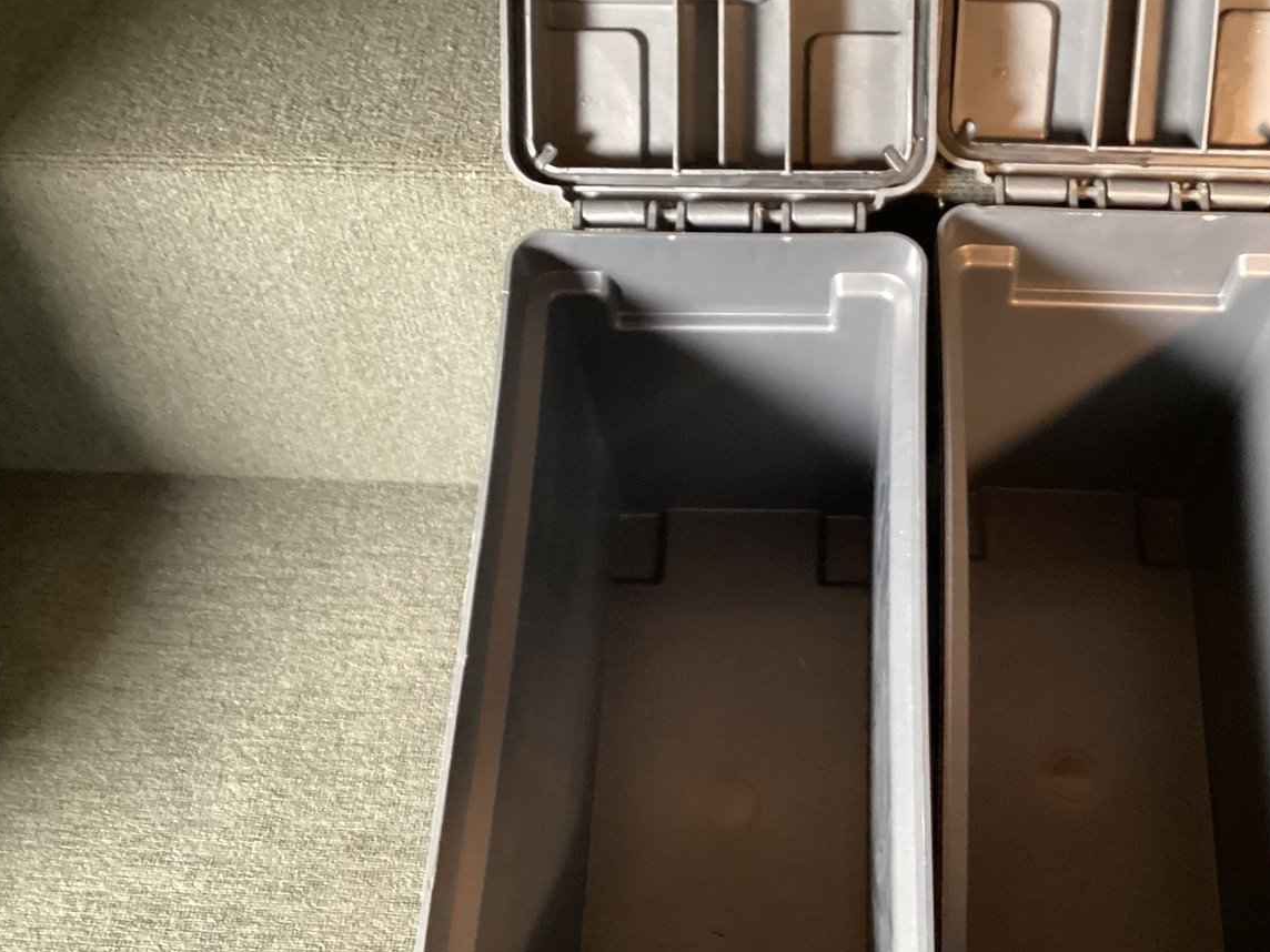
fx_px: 1504
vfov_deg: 35.1
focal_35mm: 41
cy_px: 539
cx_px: 828
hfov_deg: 45.2
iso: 400
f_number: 2.4
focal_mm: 3.3
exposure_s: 1/25
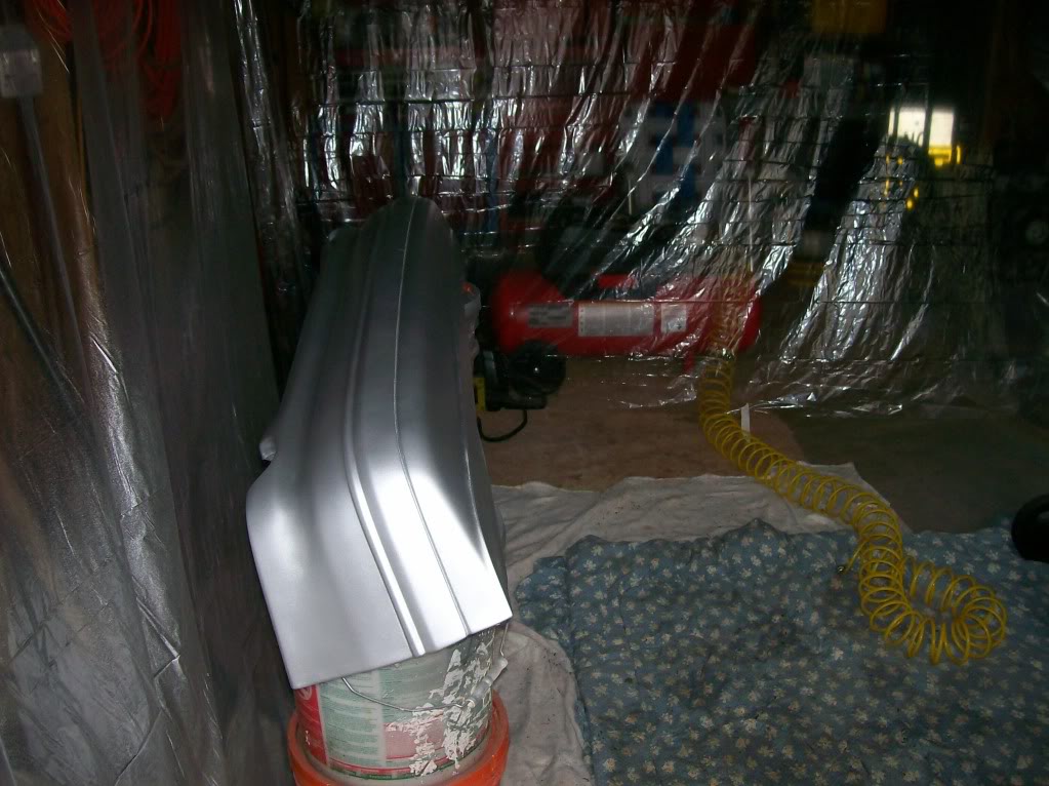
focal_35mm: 36
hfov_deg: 51.4
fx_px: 1090
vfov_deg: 39.6
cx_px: 524
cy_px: 393
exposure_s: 1/64
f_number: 2.7
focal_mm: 6
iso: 80
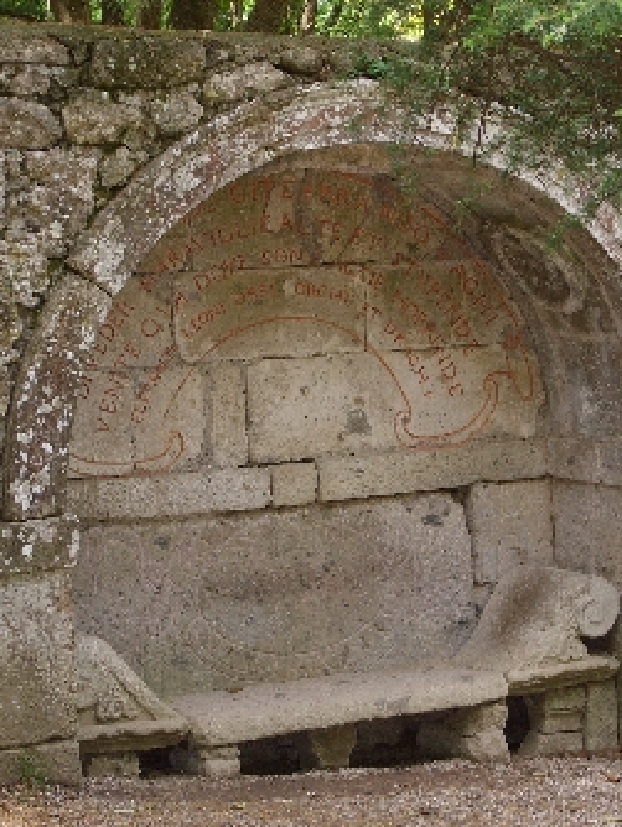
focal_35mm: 101
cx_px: 312
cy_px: 414
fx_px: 2417
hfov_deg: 14.7
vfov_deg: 19.4
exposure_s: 1/148
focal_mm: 15.45
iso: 200
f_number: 3.3
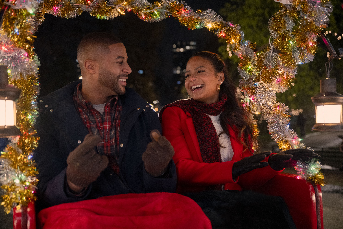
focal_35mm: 40
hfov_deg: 48.5
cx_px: 172
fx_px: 381
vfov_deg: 33.4
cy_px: 114
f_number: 2.8
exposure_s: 1/80
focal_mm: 40
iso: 3200
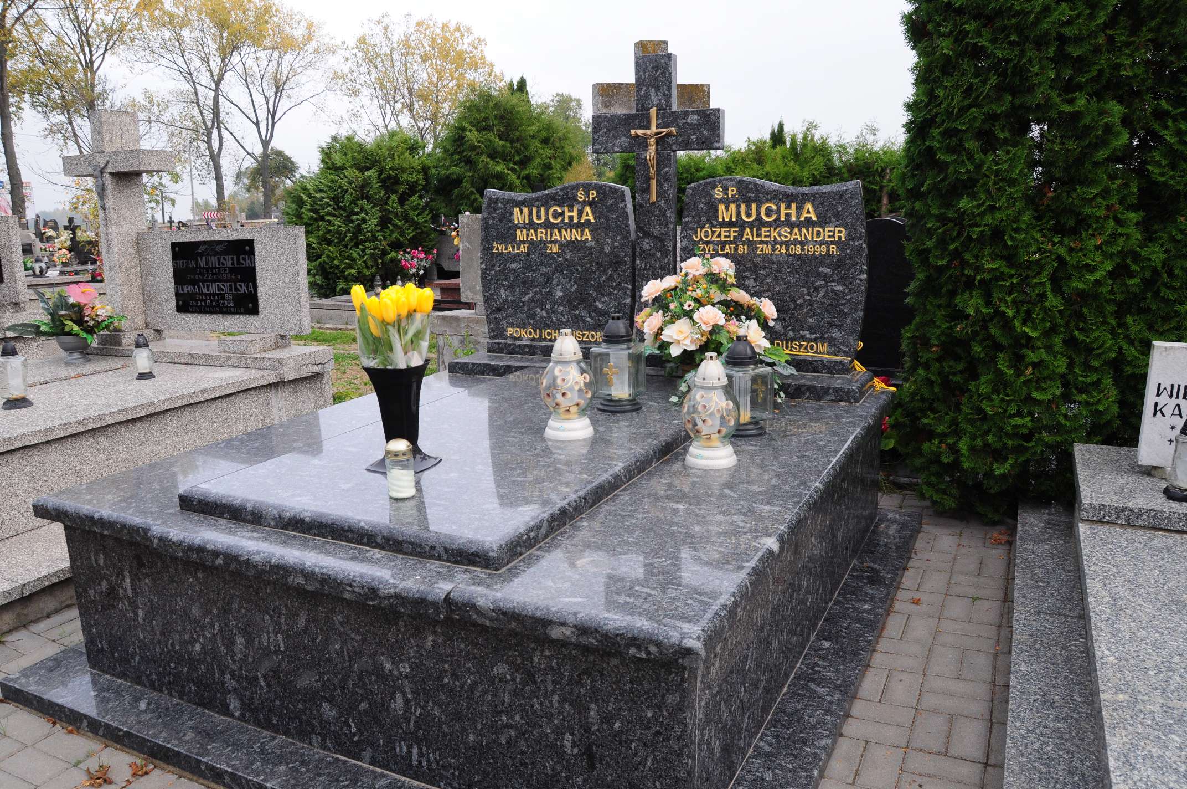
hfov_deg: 67.4
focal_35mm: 27
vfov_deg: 47.8
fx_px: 889
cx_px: 594
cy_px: 394
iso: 500
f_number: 7.1
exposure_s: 1/320
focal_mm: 18
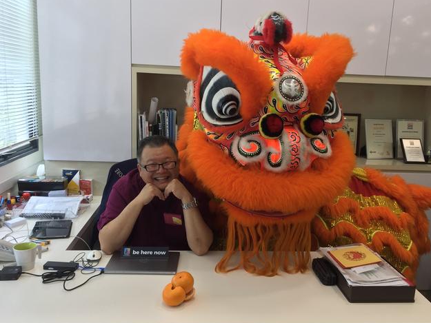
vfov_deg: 44.2
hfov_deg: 56.8
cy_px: 165
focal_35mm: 32
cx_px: 227
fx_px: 399
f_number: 2.2
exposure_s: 1/50
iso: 40
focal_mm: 4.15
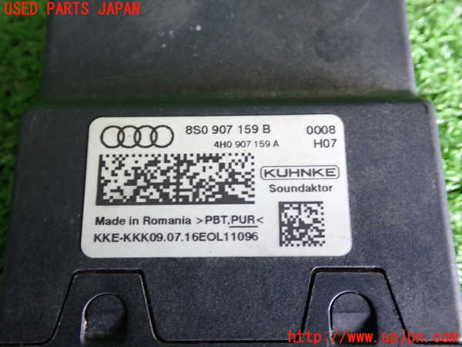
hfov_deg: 51.4
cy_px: 174
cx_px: 231
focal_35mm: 36
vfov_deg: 39.7
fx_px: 480
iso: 250
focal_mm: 6.37
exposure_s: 1/40
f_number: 2.5
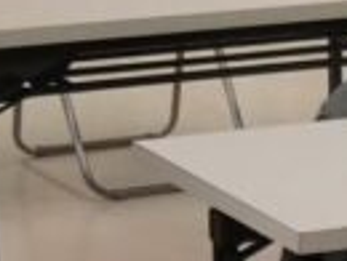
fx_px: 2370
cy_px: 775
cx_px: 683
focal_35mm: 236
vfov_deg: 5.9
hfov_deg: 8.0
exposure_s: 1/60
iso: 50
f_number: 2.2
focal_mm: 4
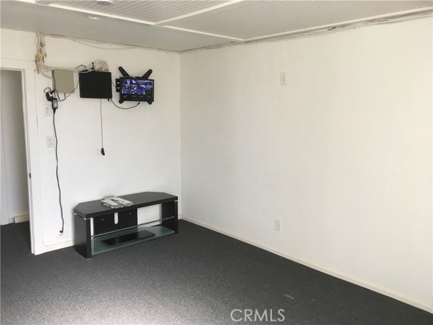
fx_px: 363
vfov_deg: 48.2
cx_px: 216
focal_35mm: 29
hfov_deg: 61.7
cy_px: 162
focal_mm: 4.15
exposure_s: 1/30
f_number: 2.2
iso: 32
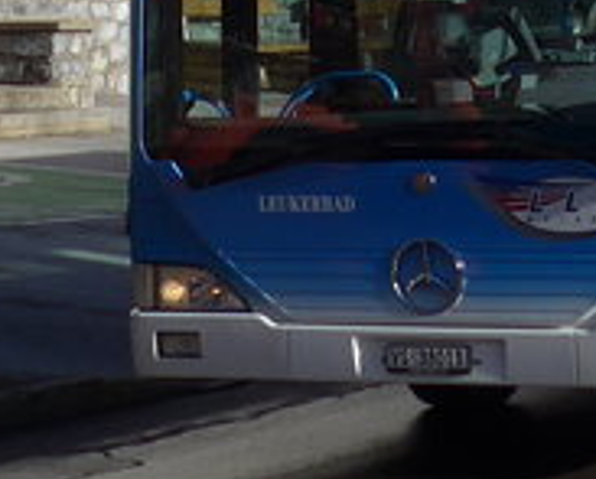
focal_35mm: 230
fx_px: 4064
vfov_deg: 6.6
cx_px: 443
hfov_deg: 8.4
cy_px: -459
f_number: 2.8
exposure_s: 1/2000
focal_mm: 7.5
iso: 80
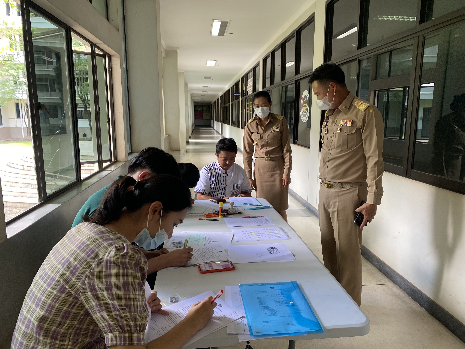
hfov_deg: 67.3
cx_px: 232
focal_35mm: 26
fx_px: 349
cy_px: 174
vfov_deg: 53.1
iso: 160
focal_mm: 4.25
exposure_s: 1/60
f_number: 1.8
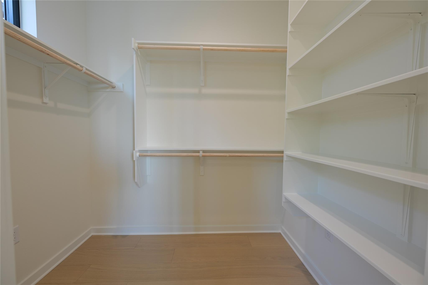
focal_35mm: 14
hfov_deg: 104.3
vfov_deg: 81.2
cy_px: 142
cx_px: 214
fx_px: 166
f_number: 5.6
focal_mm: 14
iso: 125
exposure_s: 1/10
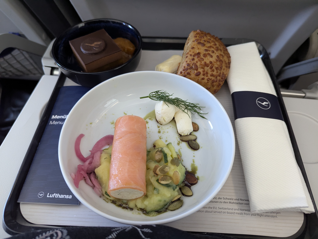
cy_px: 120
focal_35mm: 24
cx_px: 159
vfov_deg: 56.9
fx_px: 221
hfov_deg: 71.5
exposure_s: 1/105
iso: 1128
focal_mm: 6.81
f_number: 1.85
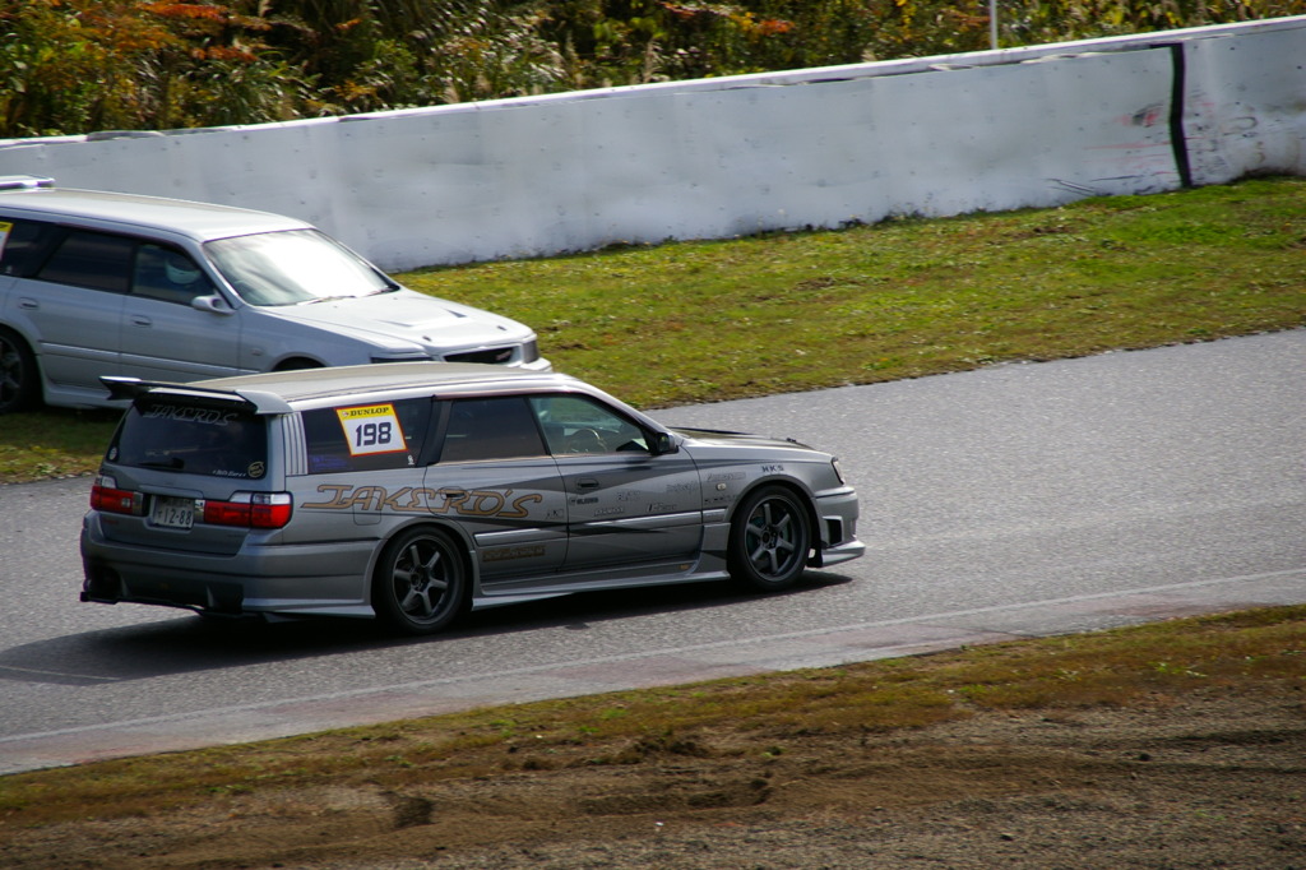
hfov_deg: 6.9
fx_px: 10879
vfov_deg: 4.6
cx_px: 653
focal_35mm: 300
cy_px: 435
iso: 200
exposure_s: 1/500
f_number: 8
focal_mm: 200
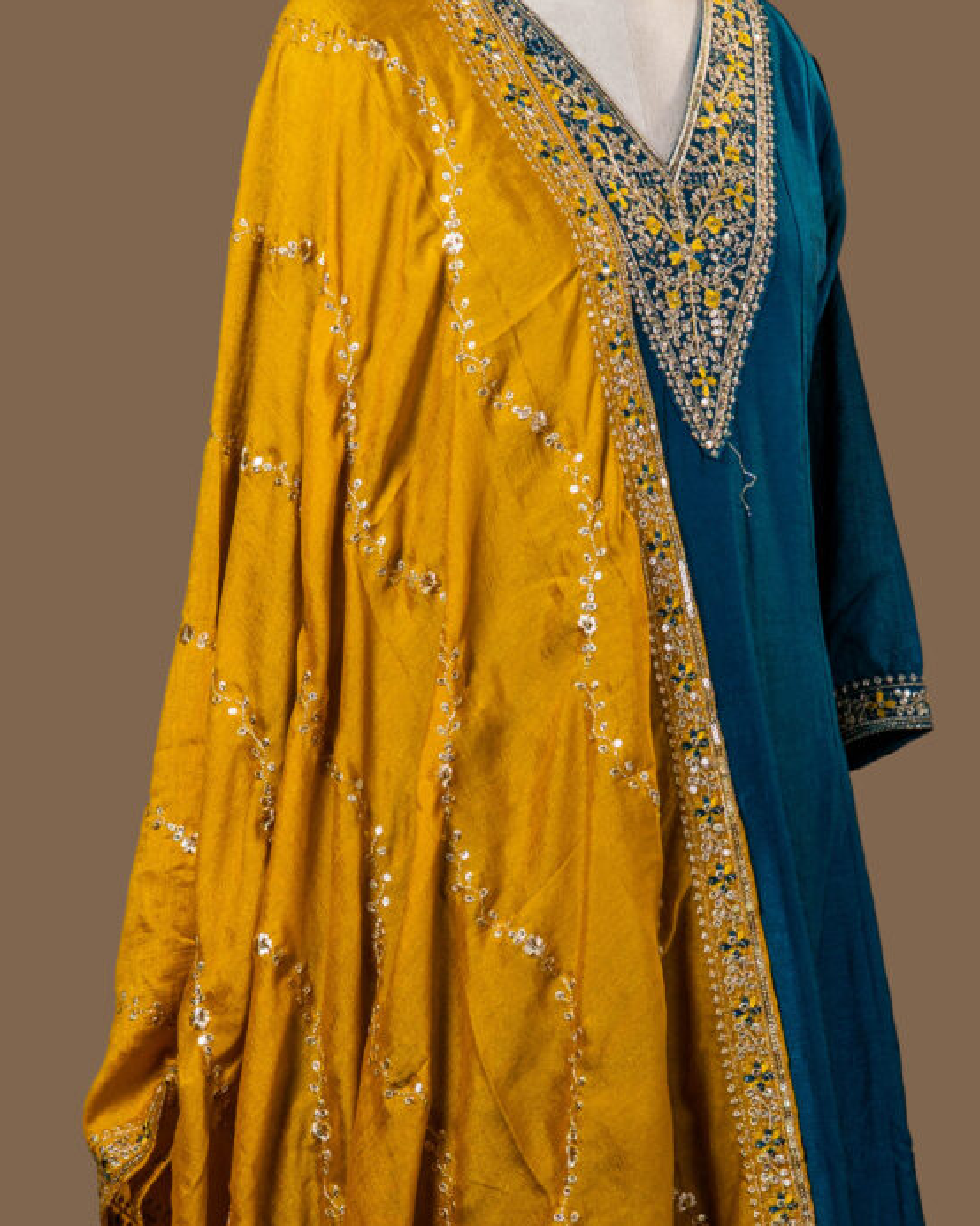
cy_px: 945
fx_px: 5658
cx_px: 513
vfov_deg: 12.3
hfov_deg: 9.9
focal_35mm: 156
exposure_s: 1/125
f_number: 8
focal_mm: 60
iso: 100
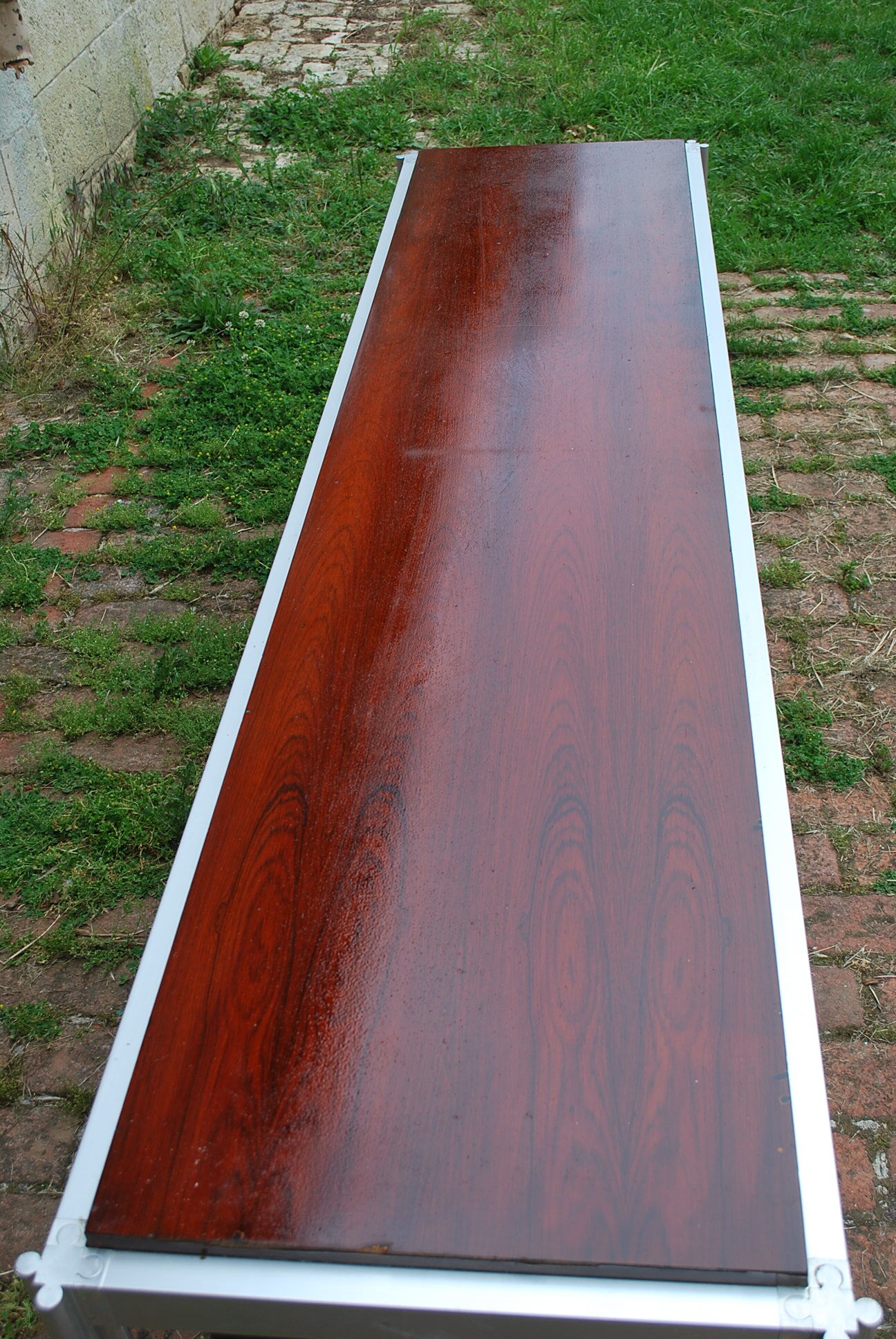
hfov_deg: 34.3
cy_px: 670
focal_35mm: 39
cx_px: 448
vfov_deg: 49.5
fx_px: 1452
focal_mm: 26
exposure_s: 1/125
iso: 100
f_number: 5.6
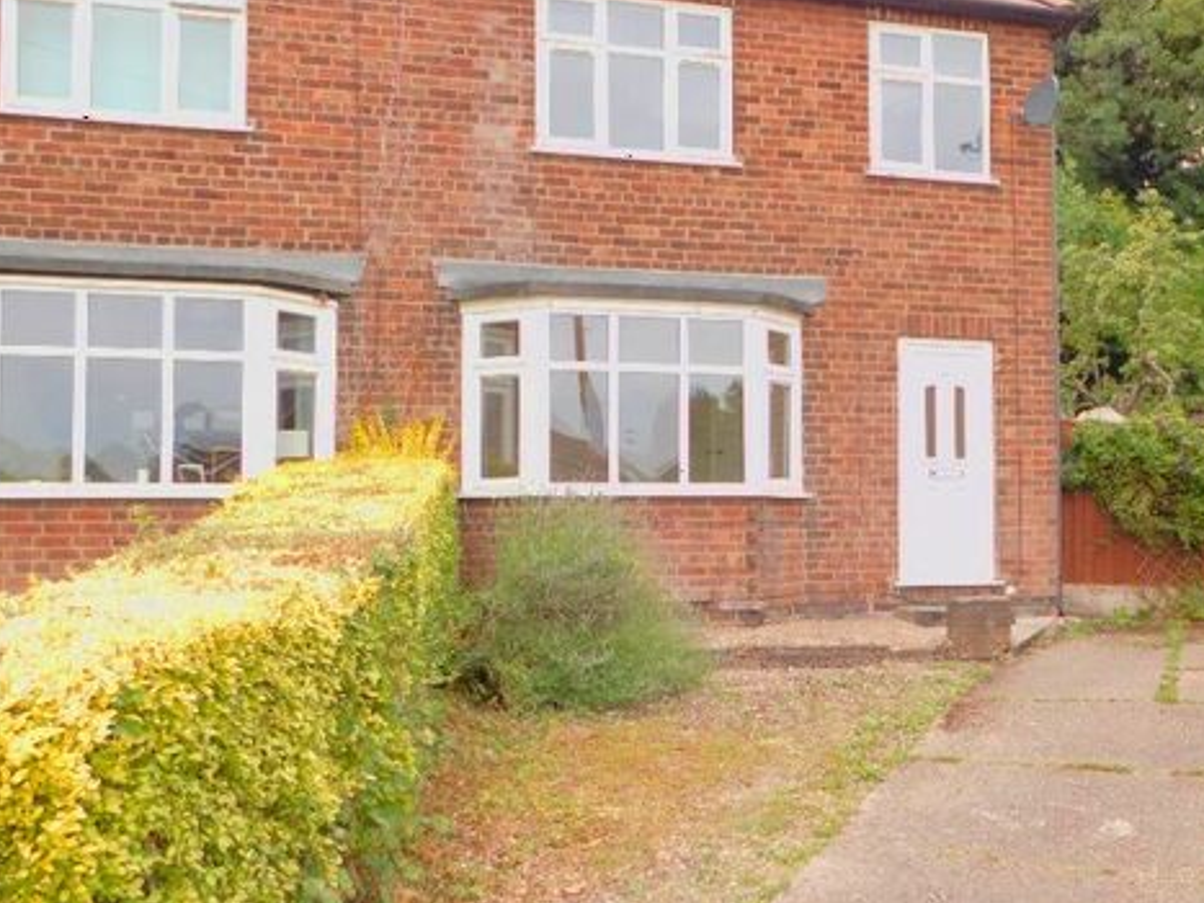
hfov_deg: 43.7
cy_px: 471
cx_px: 861
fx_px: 1460
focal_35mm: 42
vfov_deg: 34.3
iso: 125
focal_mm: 4.9
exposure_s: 1/250
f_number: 3.2
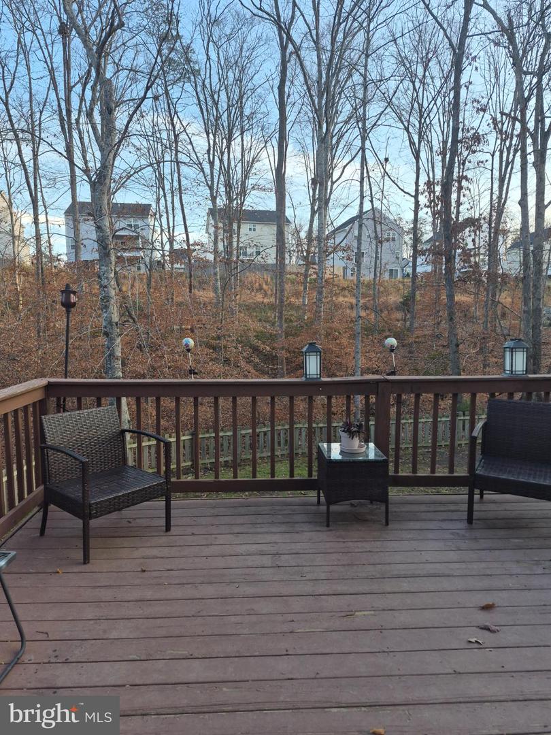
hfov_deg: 58.9
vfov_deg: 73.9
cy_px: 368
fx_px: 488
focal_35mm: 23
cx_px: 276
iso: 80
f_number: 1.8
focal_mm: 5.4
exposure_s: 1/724
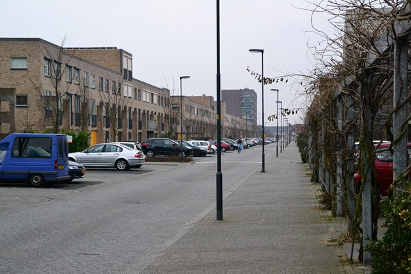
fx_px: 719
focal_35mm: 63
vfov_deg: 21.6
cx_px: 206
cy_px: 137
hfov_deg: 31.9
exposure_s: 1/640
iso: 3200
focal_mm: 42
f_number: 13
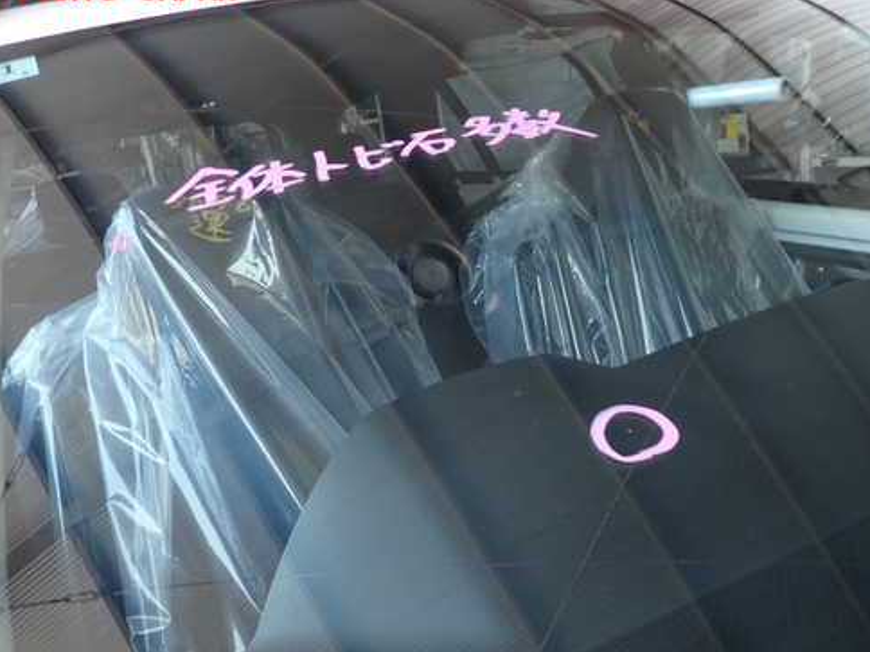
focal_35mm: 31
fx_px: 779
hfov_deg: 58.3
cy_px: 370
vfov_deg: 45.3
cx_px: 449
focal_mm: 4.5
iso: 100
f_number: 2
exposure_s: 1/80
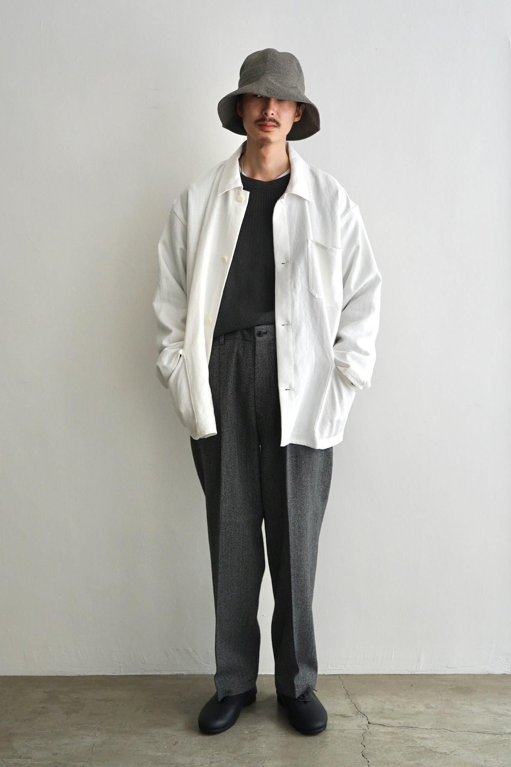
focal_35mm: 37
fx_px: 788
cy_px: 384
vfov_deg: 51.9
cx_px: 256
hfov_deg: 35.9
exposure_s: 1/160
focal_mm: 37
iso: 400
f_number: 4
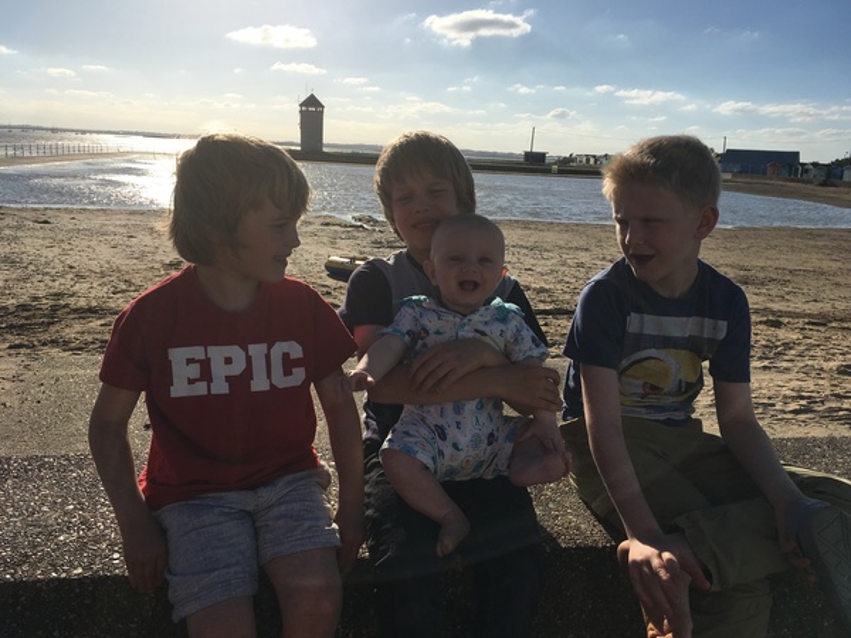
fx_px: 713
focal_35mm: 29
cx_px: 426
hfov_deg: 61.7
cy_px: 319
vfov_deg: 48.2
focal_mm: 4.15
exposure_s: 1/3846
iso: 25
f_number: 2.2
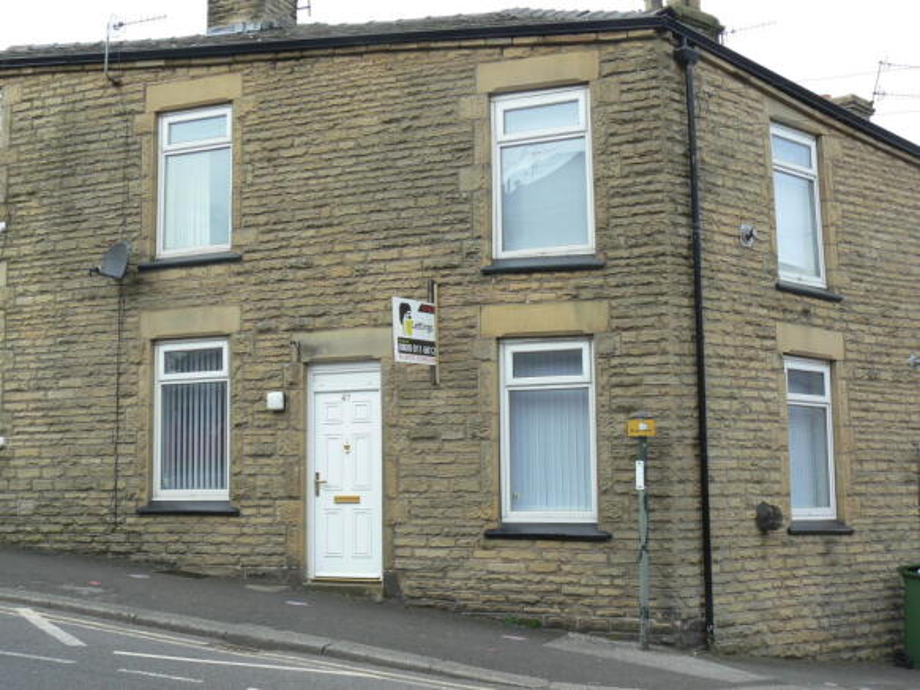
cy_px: 345
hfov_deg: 38.2
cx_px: 460
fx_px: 1329
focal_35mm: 50
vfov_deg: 29.1
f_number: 5.6
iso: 80
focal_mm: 8.3
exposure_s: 1/200
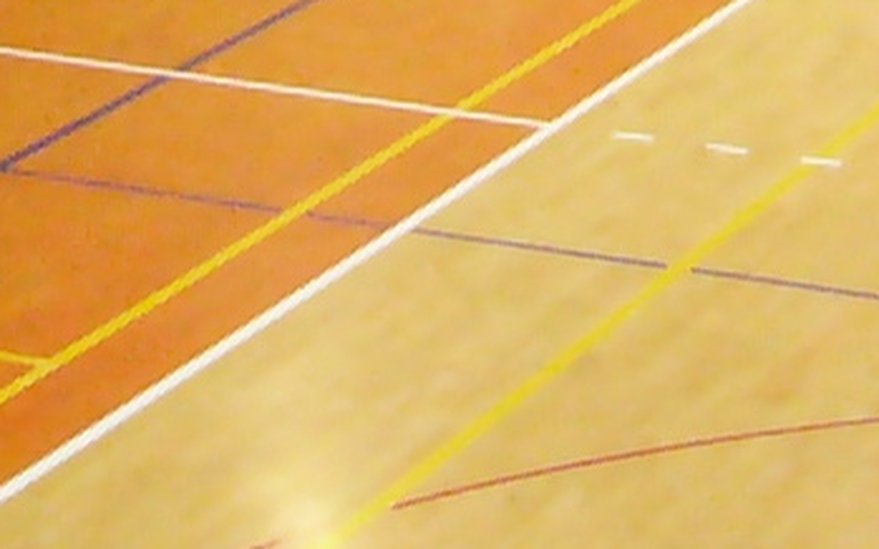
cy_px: -1002
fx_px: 5221
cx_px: 370
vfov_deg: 5.7
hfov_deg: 9.6
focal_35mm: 218
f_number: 2.8
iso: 400
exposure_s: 1/60
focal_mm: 5.8
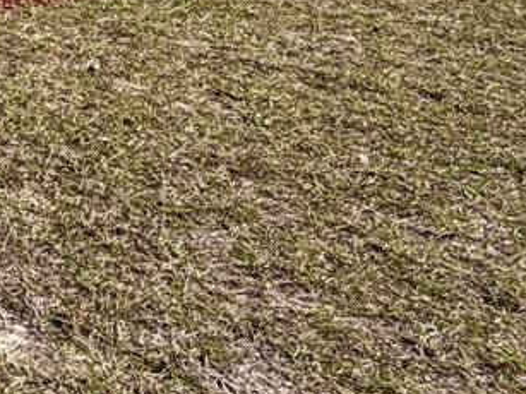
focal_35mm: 73
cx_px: -514
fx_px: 1109
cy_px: -281
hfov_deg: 18.3
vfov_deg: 17.1
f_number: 2.2
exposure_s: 1/1167
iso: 25
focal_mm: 2.22
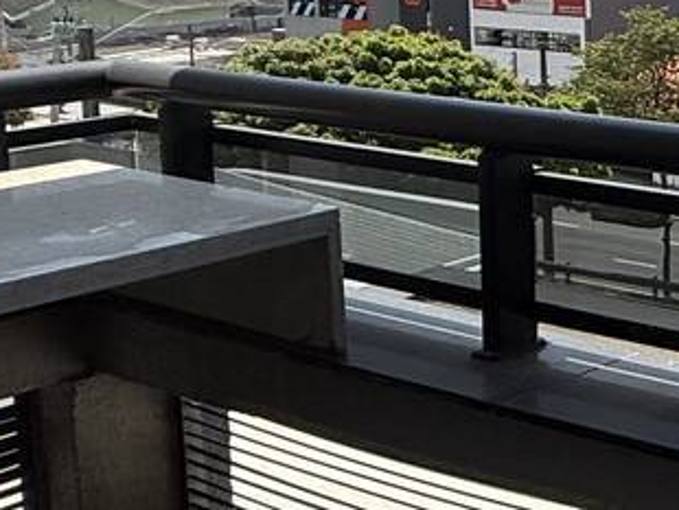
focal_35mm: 65
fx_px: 1276
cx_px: 1200
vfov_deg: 21.9
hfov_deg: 21.0
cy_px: 11
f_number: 2.2
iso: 50
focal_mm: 2.22
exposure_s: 1/2506
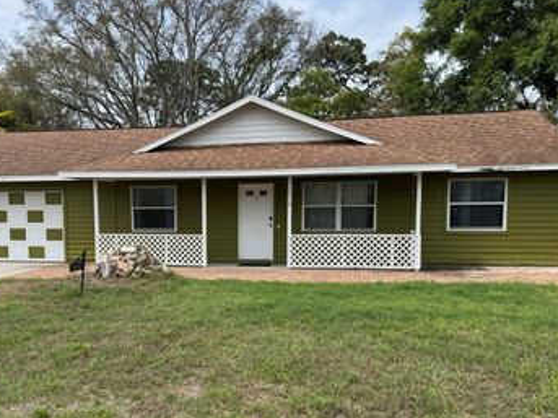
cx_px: 226
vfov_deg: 40.4
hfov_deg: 52.3
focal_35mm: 35
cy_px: 259
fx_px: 564
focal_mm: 6.76
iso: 80
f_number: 1.78
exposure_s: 1/4310
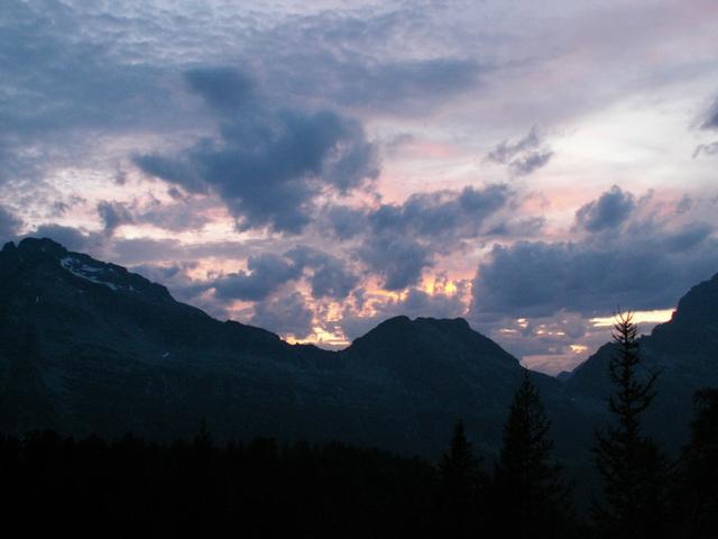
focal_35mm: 42
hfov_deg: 44.8
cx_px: 359
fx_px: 871
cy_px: 270
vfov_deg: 34.3
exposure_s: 1/40
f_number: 2.8
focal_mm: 7.05
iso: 160
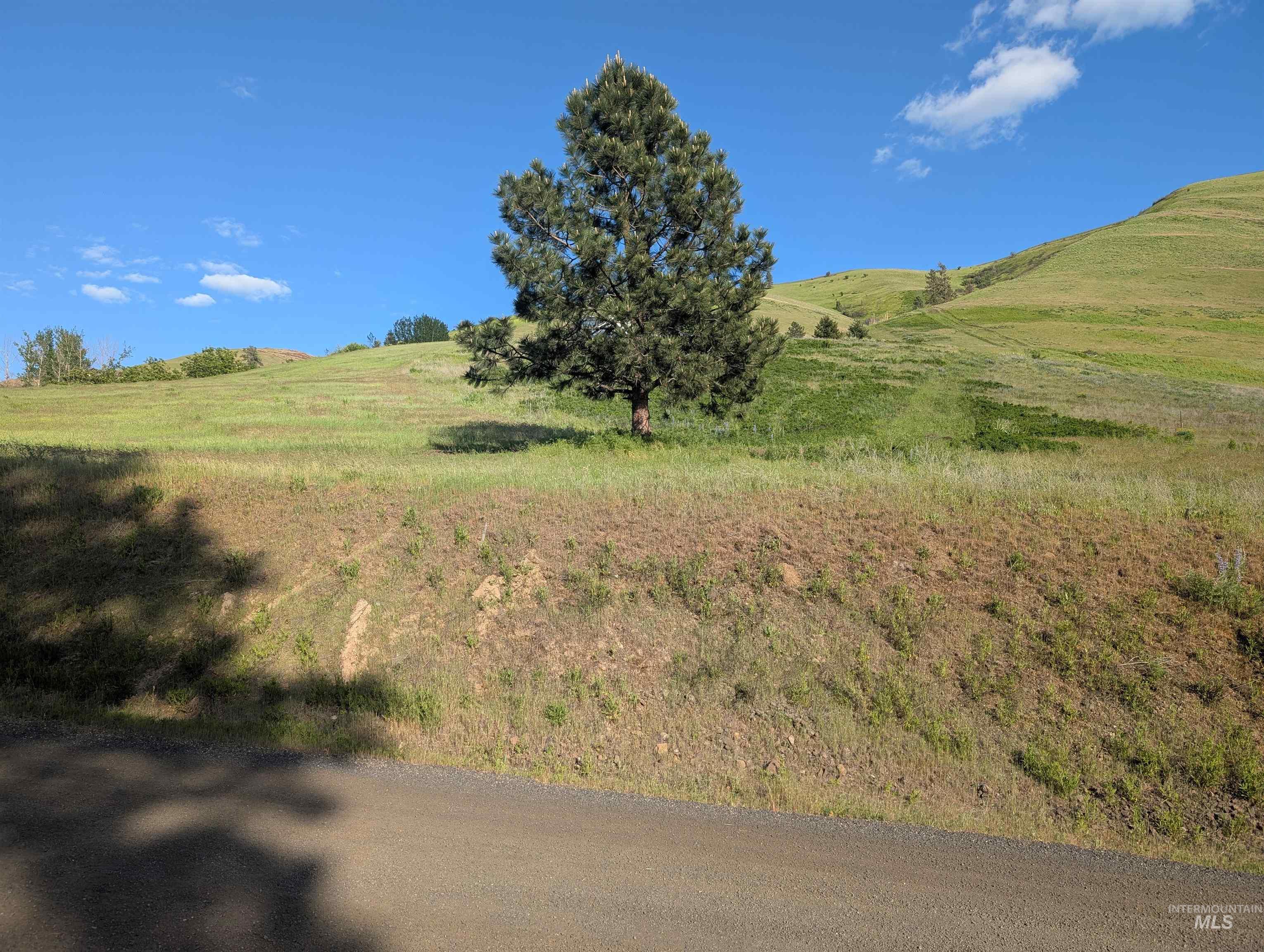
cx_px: 632
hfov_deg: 71.5
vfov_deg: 56.9
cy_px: 476
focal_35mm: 24
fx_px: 878
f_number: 1.68
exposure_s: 1/712
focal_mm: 6.9
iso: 20
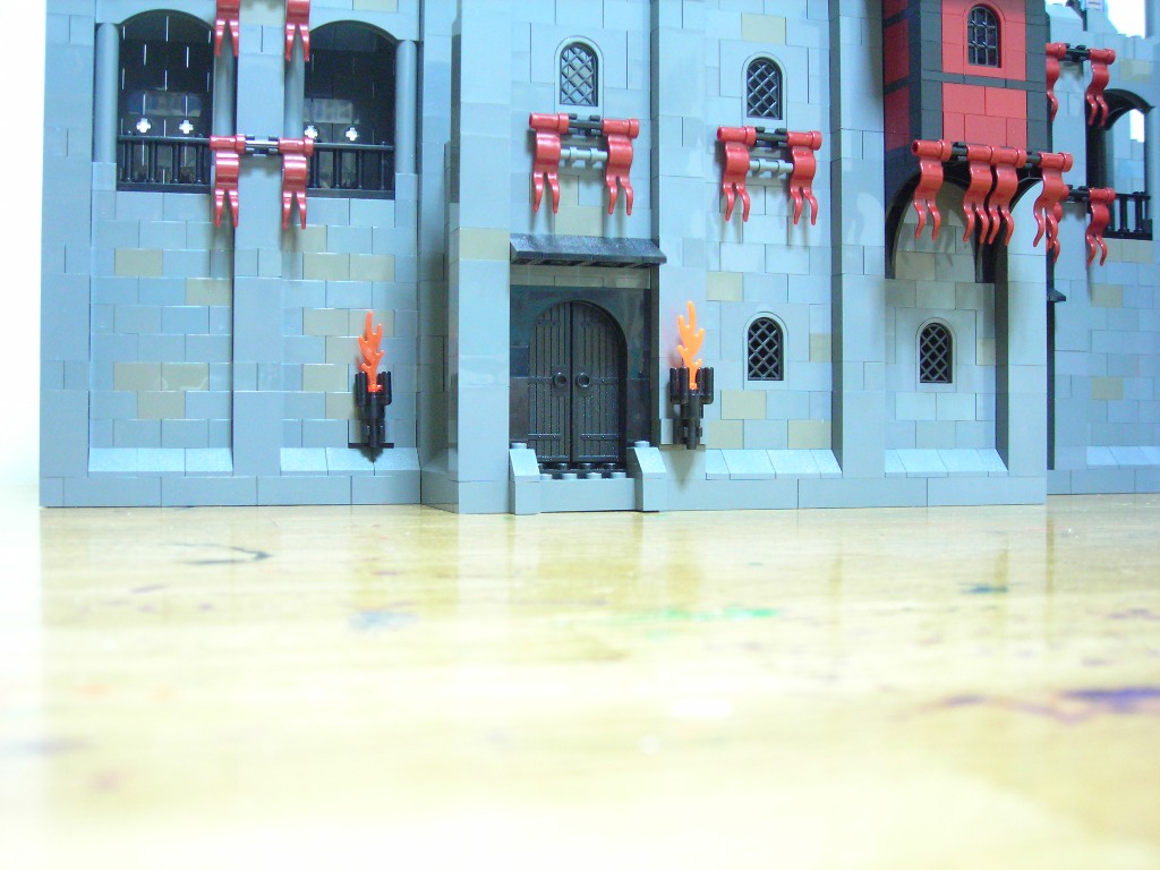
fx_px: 1374
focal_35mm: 41
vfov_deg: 35.1
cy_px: 435
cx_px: 580
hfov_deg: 45.8
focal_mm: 6.8
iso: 200
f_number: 3.3
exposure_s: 2
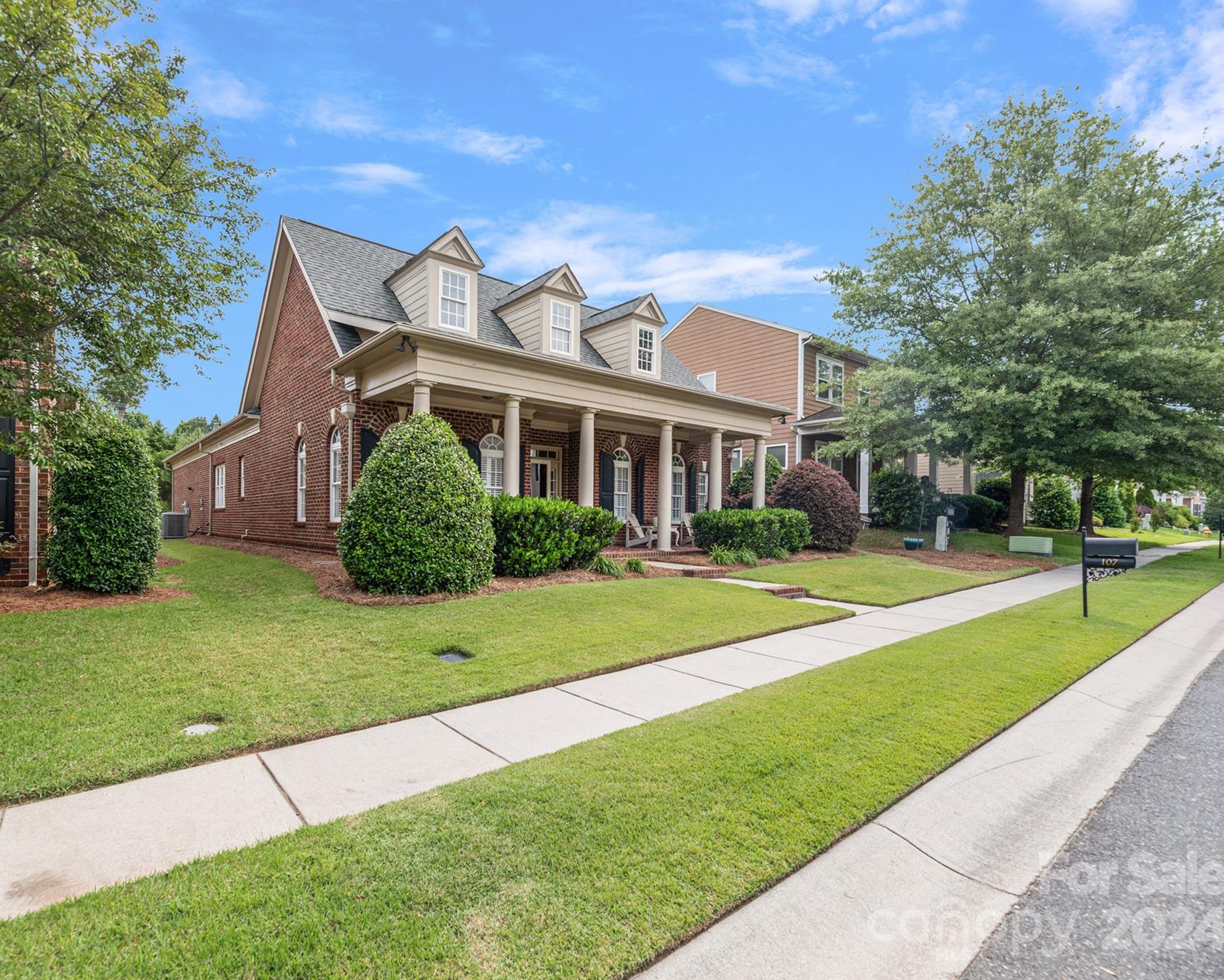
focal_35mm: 16
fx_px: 580
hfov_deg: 92.6
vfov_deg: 80.4
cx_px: 534
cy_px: 492
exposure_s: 1/320
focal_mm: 14
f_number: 6.3
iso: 320
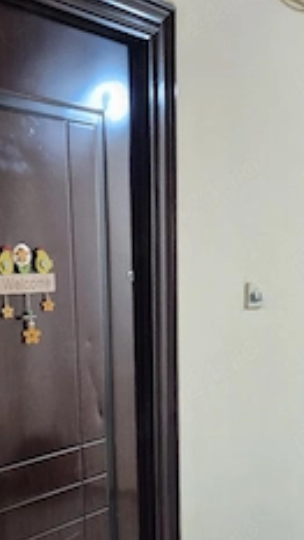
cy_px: 422
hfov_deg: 27.0
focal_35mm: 43
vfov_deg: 45.3
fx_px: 616
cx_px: 51
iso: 800
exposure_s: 1/25.1
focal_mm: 5.4
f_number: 1.8
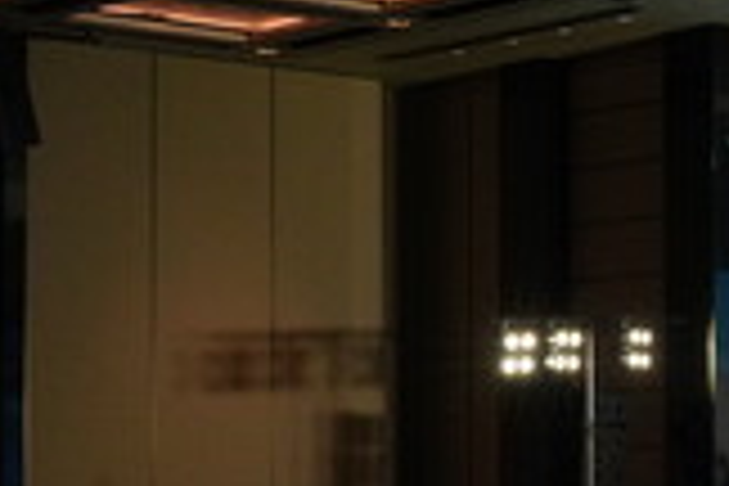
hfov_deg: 14.0
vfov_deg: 10.5
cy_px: 464
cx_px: 1328
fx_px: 2632
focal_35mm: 130
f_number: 13
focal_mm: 35
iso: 6400
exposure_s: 1/80
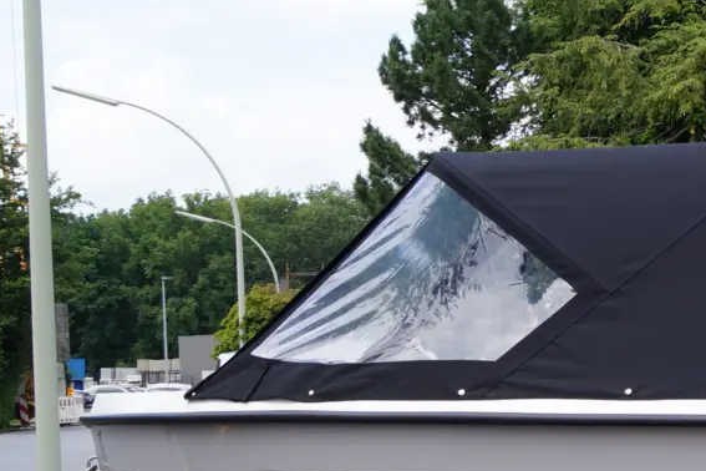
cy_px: 516
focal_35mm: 132
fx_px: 2588
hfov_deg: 14.3
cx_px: 1126
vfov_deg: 10.3
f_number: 8
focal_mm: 26
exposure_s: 1/125
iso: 100
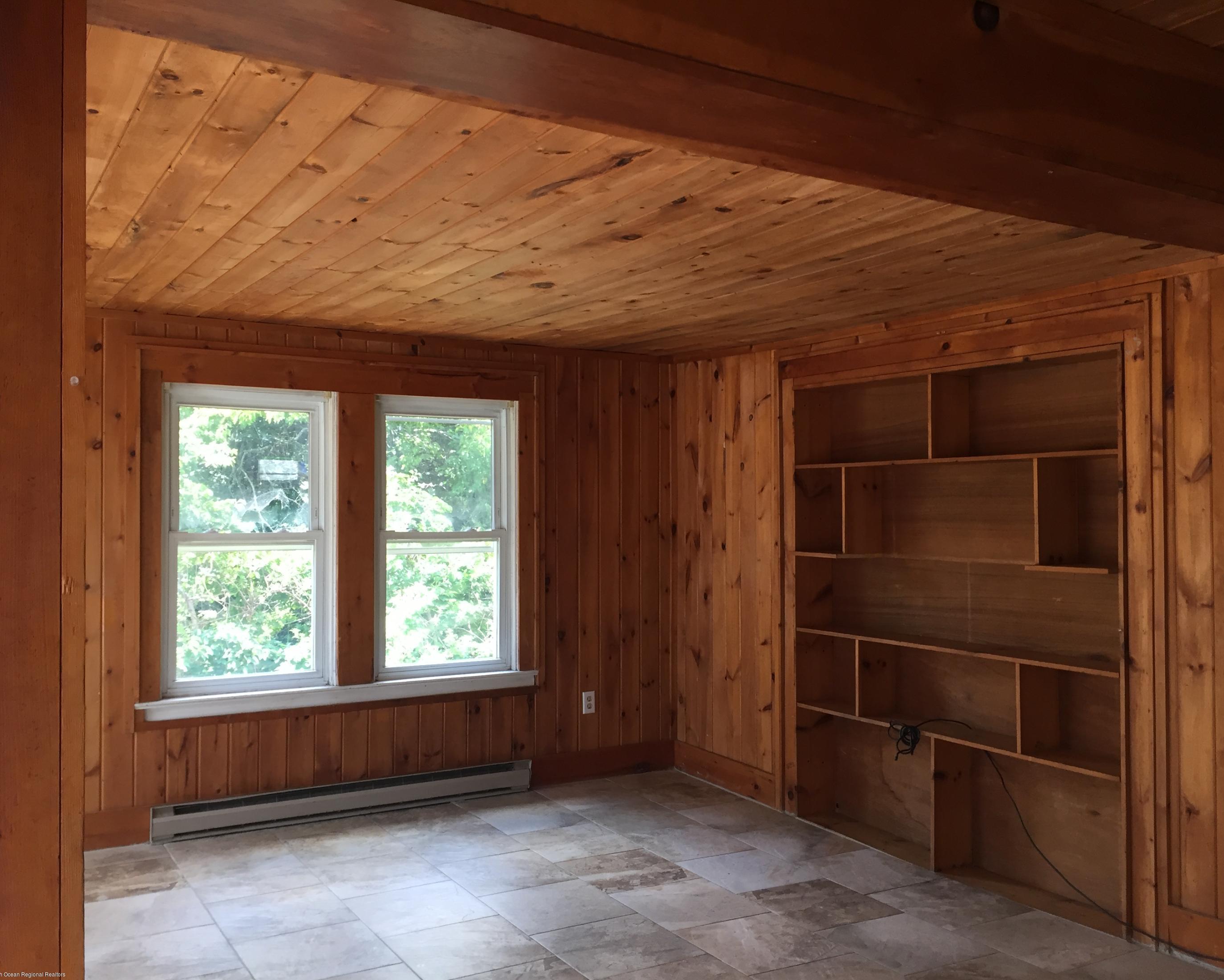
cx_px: 627
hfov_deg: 57.2
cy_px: 503
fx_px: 1123
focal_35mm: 31
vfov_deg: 47.1
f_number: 2.2
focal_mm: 4.15
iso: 32
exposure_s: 1/40
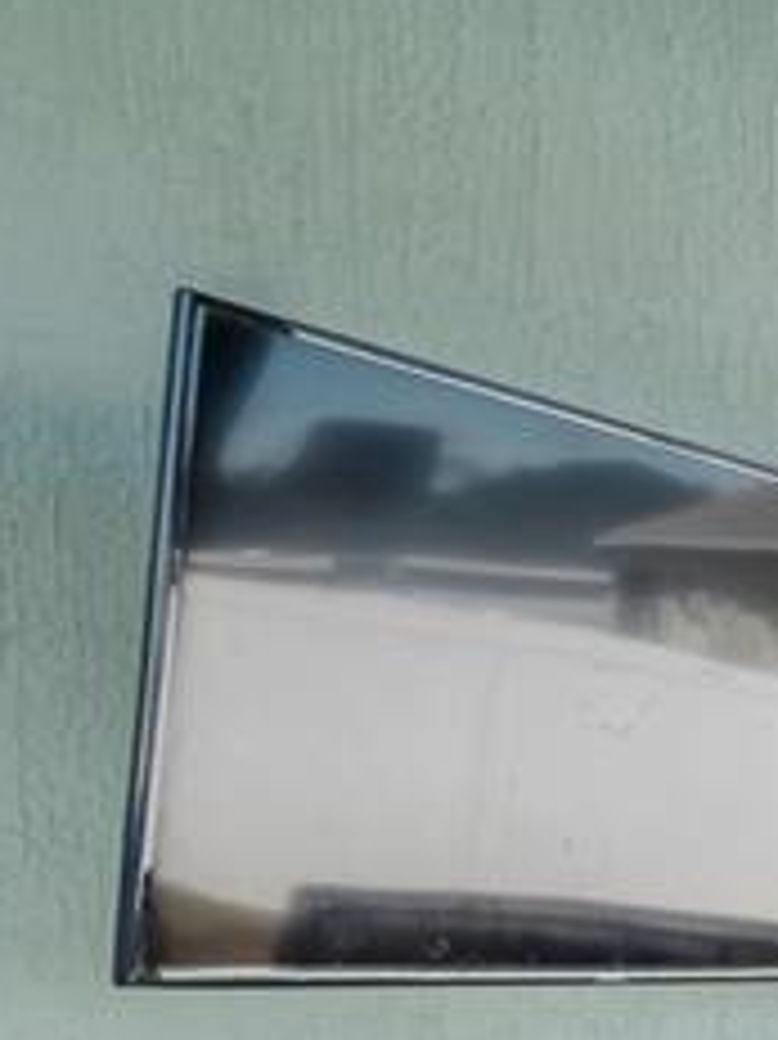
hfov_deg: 16.6
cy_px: 824
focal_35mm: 64
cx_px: 1601
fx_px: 1920
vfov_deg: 29.6
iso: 100
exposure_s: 1/60
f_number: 9
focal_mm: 10
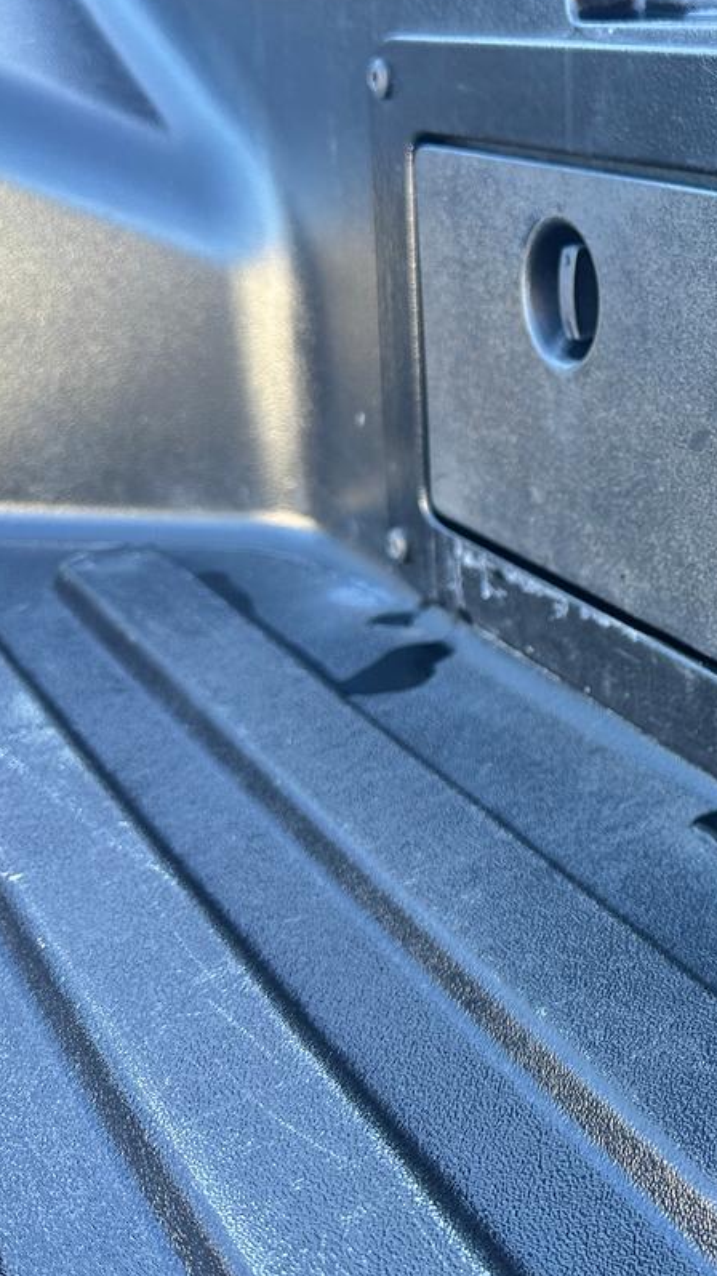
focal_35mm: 42
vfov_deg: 48.2
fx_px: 1420
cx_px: 890
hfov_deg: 25.1
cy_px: 540
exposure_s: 1/135
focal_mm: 6.86
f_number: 1.78
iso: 125
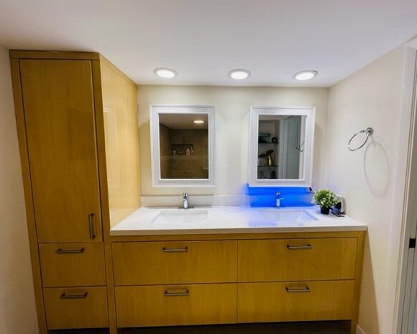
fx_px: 173
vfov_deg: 88.0
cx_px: 224
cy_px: 169
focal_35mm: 14
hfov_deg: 100.5
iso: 64
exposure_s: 1/120
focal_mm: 1.57
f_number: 1.8
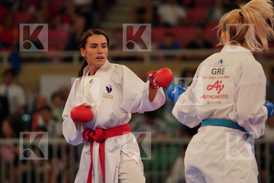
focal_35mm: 297
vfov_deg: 4.6
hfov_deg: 6.9
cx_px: 137
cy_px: 92
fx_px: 2260
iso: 1600
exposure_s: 1/1000
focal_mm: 198
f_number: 2.8
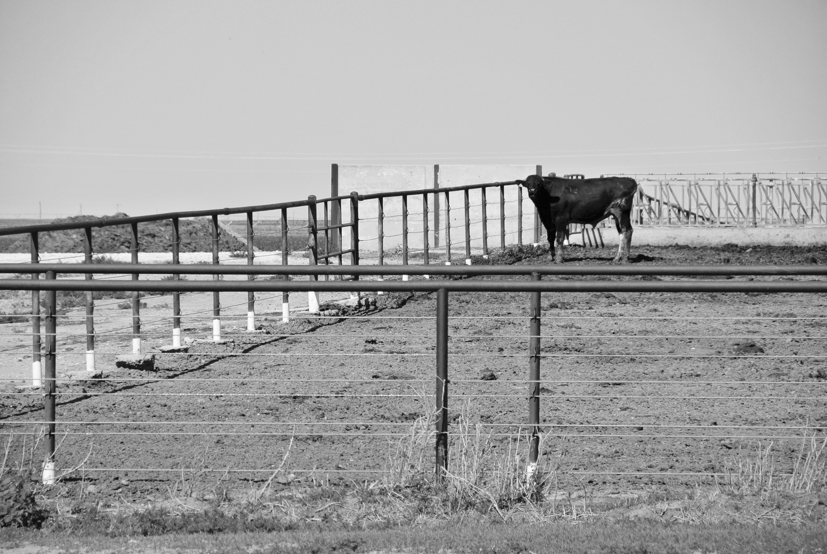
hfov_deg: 7.6
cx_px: 414
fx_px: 6209
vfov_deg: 5.1
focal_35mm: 270
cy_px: 277
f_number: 5.6
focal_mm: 100
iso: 100
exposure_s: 1/500
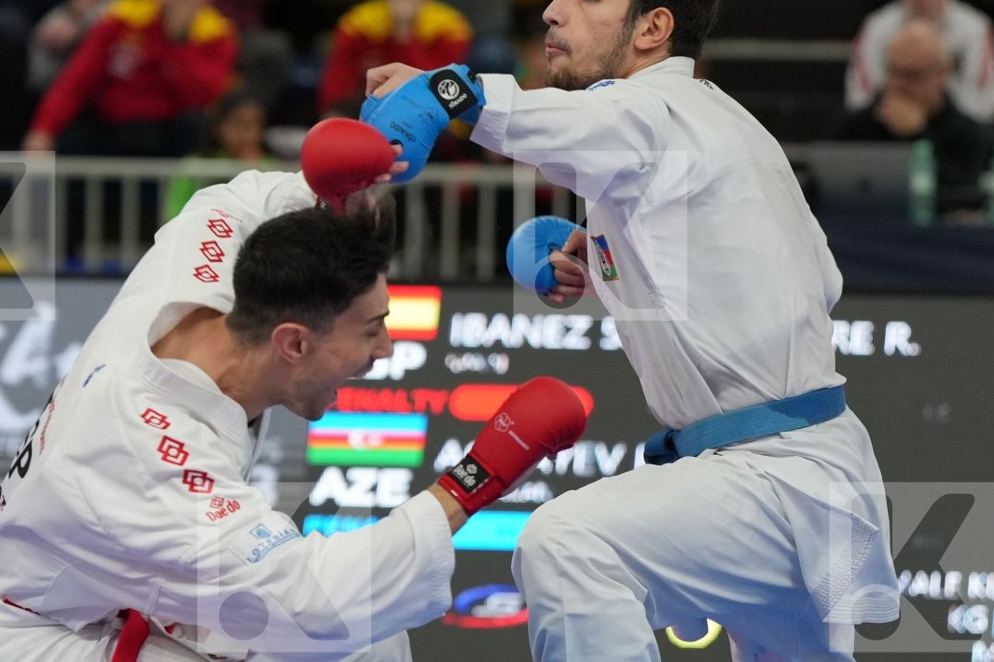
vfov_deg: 4.2
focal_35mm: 326
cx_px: 284
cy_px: 236
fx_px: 8998
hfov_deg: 6.3
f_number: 2.8
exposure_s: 1/1000
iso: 1600
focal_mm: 129
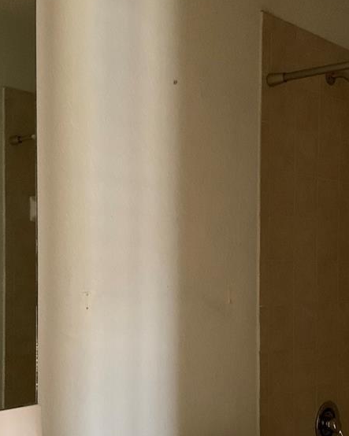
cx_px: 162
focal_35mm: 55
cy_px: 285
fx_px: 710
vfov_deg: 33.9
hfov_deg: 27.6
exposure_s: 1/30
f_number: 1.8
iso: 640
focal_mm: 4.25
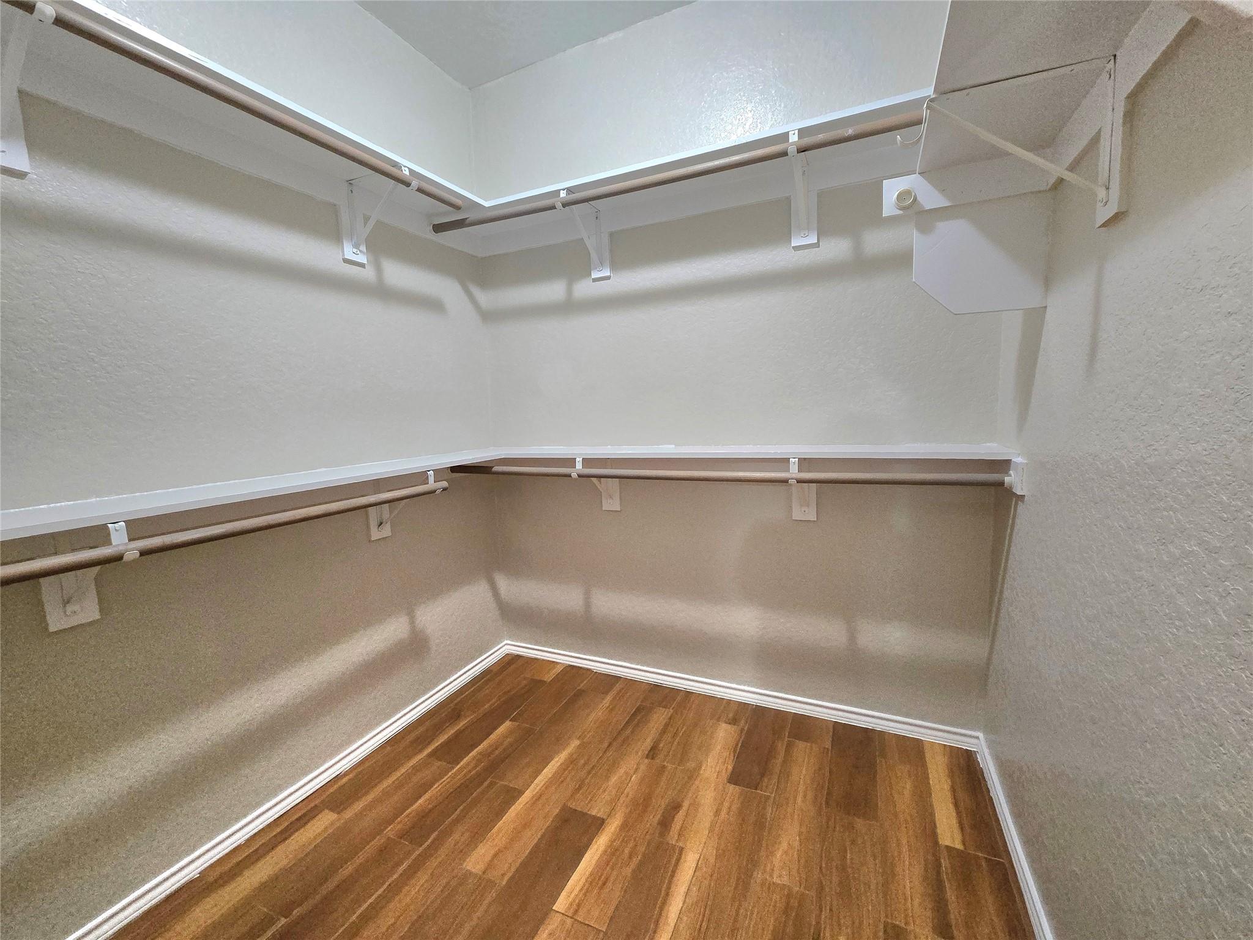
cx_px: 626
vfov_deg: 89.9
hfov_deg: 106.2
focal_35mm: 13
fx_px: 471
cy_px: 470
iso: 1000
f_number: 2.2
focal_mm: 2.2
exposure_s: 1/60.2
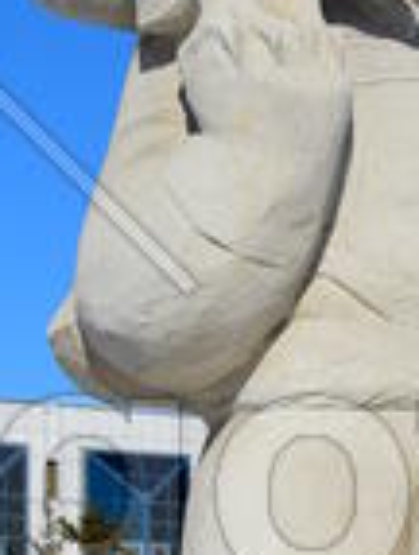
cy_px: 493
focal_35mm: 175
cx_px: 394
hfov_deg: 8.5
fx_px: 2812
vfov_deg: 11.2
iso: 100
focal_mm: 30
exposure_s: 1/400
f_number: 10
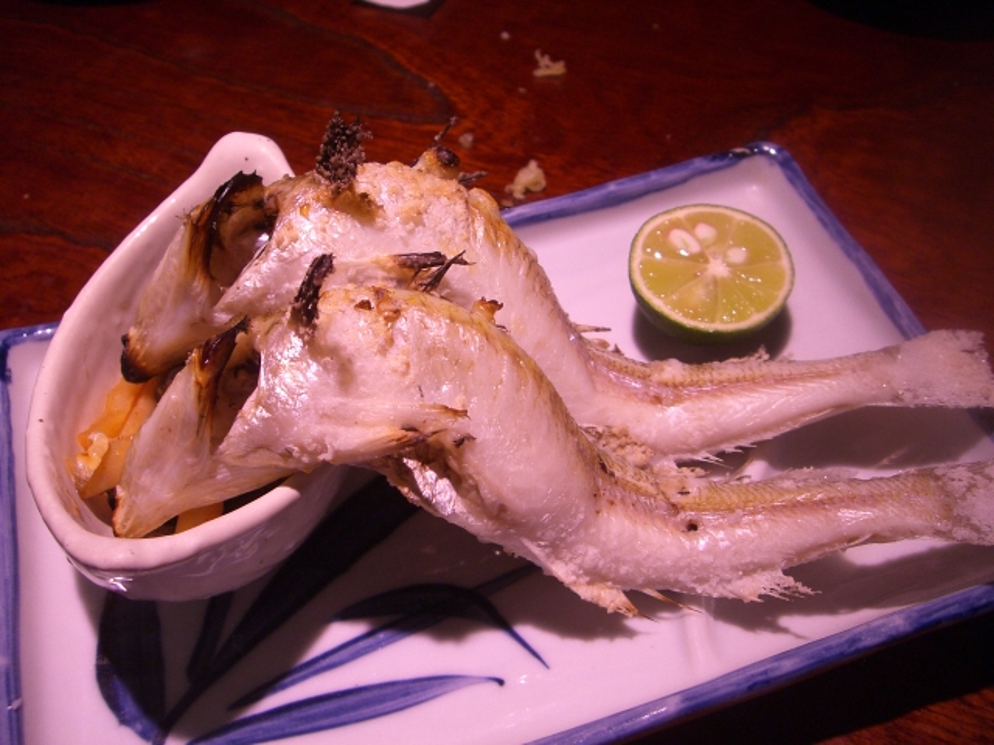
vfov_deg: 37.7
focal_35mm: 38
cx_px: 497
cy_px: 372
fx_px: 1091
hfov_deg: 49.0
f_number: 2.7
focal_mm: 6.2
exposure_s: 1/100
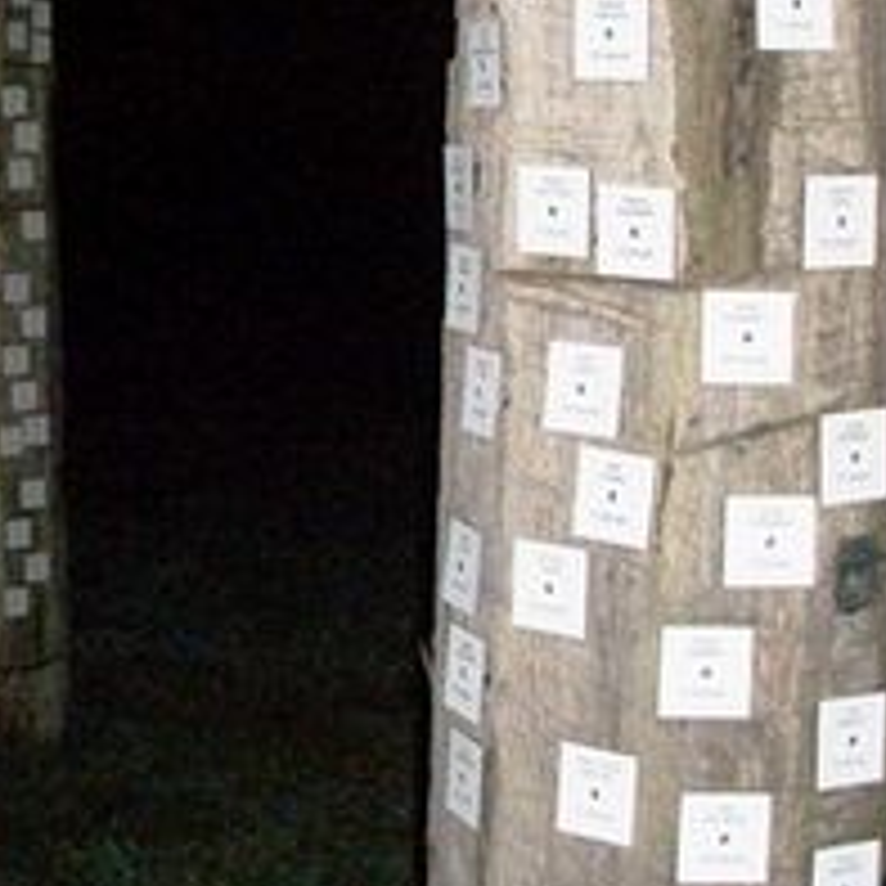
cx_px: -81
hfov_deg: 19.4
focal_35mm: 86
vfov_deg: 20.0
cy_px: 202
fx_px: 2490
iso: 320
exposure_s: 1/60
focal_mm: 5.7
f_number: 2.9
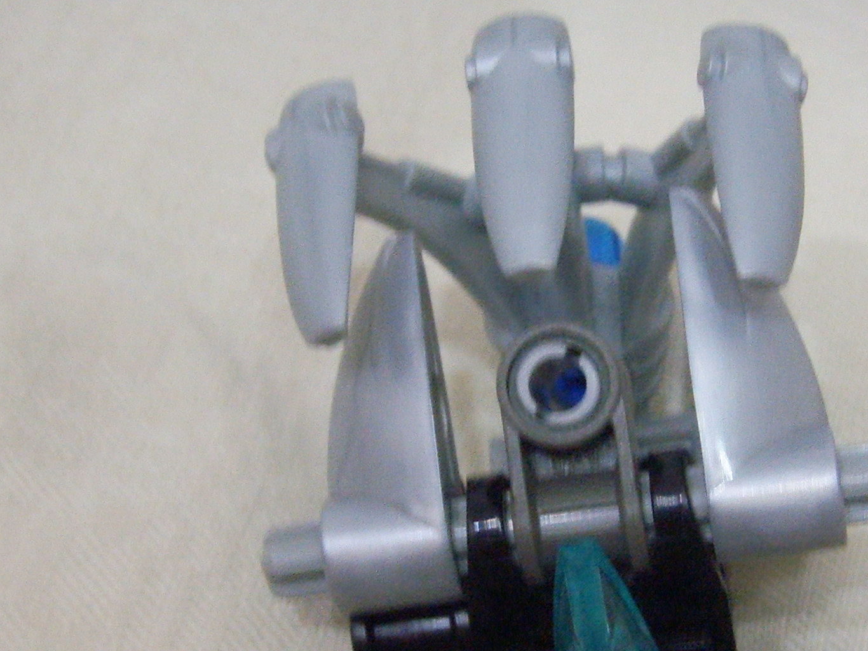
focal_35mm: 74
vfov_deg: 19.8
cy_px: 486
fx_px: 1856
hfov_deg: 26.3
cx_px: 534
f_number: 3.5
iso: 150
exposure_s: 1/8
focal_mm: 6.6
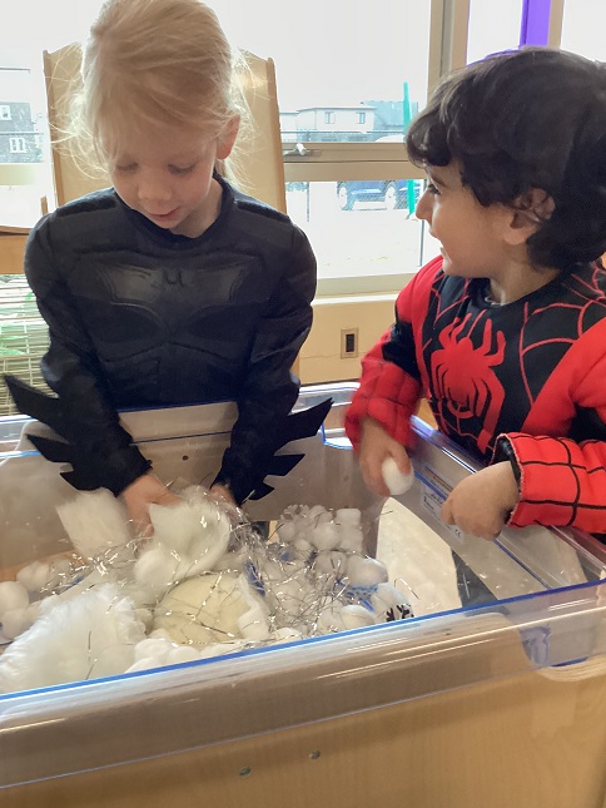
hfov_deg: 44.2
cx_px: 294
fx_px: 747
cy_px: 401
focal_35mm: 32
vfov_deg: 56.8
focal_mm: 3.3
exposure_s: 1/33
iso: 250
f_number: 2.4
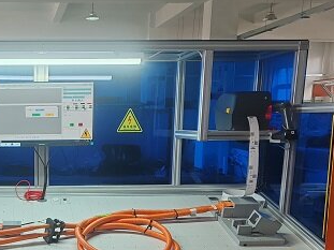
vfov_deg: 26.6
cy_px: 222
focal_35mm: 53
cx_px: 39
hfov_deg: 34.3
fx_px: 511
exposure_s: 1/100
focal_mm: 6.12
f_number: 1.9
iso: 250
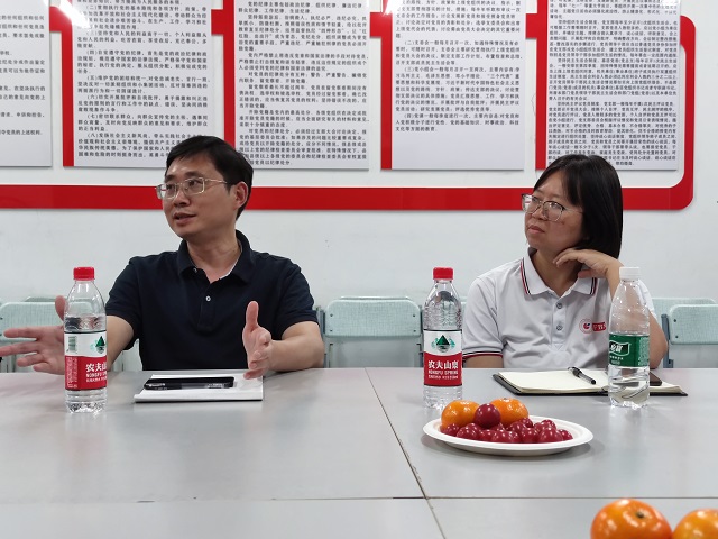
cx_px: 359
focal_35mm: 47
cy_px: 270
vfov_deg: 30.9
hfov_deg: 40.4
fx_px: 975
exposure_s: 1/100
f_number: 1.69
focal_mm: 6.72
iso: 391
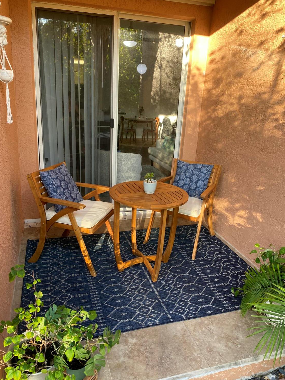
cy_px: 187
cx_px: 137
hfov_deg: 51.3
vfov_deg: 65.3
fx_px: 296
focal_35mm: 27
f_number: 1.8
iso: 64
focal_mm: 4.25
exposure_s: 1/121
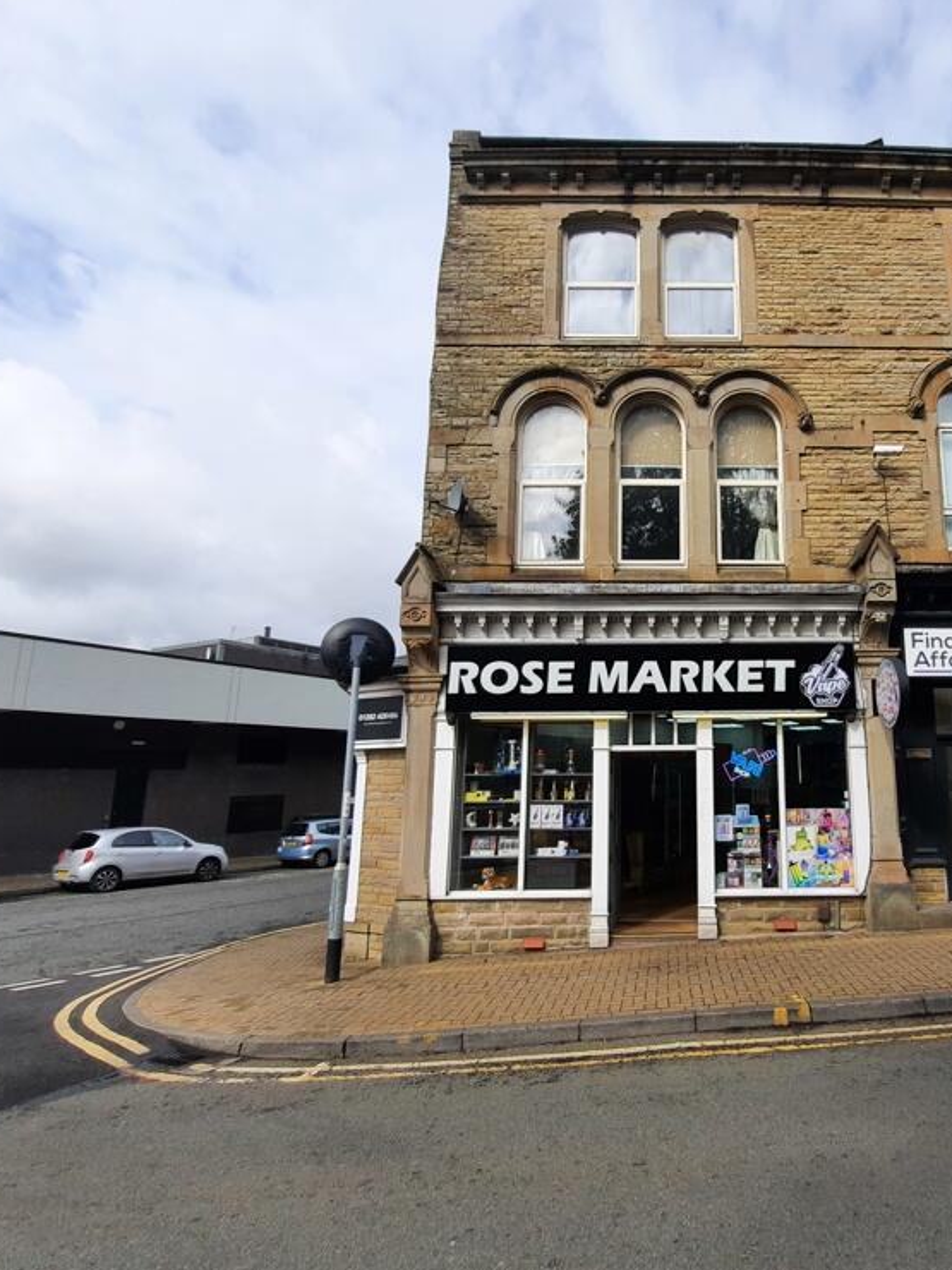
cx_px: 662
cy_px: 623
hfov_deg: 68.8
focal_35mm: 18
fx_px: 660
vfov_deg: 87.7
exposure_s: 1/1608
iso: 40
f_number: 2.2
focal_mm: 1.74
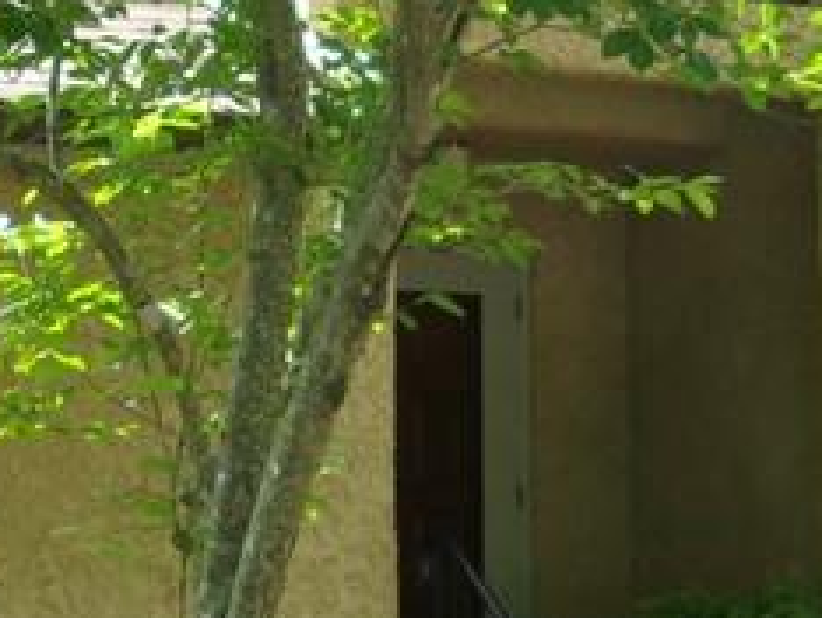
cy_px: 334
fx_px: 2805
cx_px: 288
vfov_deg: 12.6
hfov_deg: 16.6
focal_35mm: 118
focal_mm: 4.9
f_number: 3
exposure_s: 1/100
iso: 80
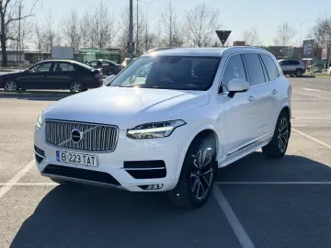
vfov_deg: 30.3
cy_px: 124
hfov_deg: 39.7
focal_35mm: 48
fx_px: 459
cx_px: 166
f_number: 1.78
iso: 80
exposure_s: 1/6024
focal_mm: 6.76
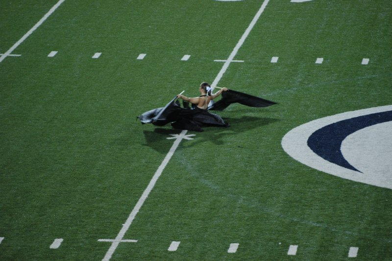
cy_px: 130
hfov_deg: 6.9
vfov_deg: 4.6
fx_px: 3264
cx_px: 196
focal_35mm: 300
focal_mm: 200
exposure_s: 1/60
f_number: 2.8
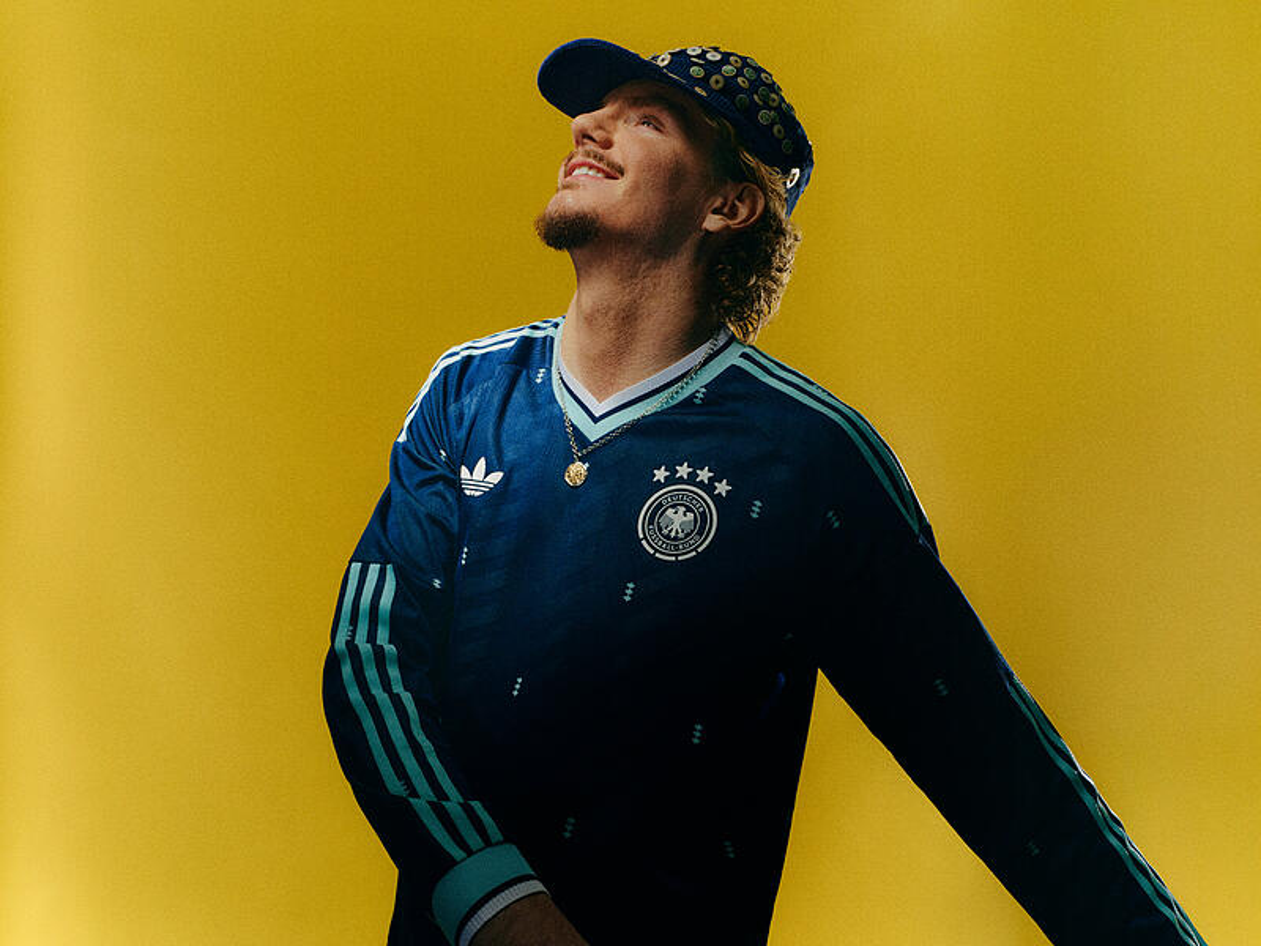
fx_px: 1457
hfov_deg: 46.8
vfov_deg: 36.0
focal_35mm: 40
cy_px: 473
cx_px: 630
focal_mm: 50.8
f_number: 9
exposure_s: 1/125
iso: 200
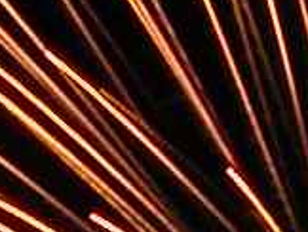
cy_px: 491
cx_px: -40
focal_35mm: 276
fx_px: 2459
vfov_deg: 5.3
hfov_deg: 7.1
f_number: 8
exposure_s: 4
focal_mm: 8.9
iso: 100
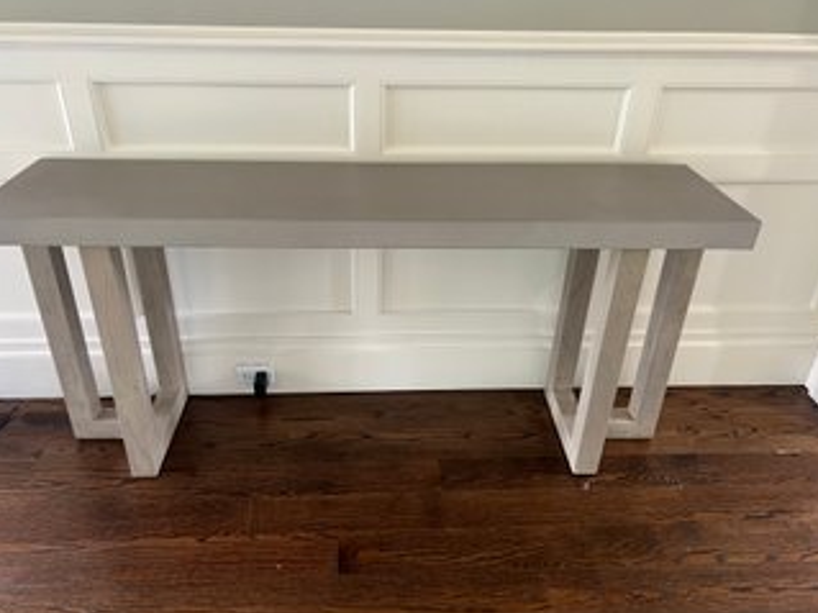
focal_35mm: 28
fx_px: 661
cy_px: 317
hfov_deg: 63.4
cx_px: 388
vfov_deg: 49.7
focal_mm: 5.7
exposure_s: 1/60
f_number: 1.5
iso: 200
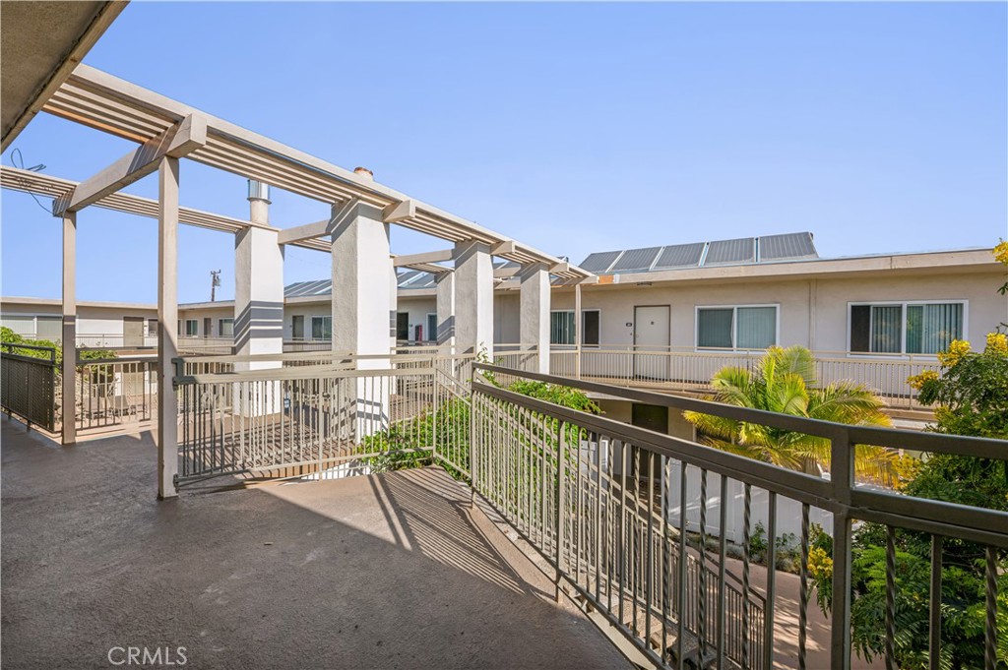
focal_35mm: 14
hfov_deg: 104.3
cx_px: 504
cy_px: 335
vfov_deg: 81.1
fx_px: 392
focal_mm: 14
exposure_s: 1/160
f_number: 10
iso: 100
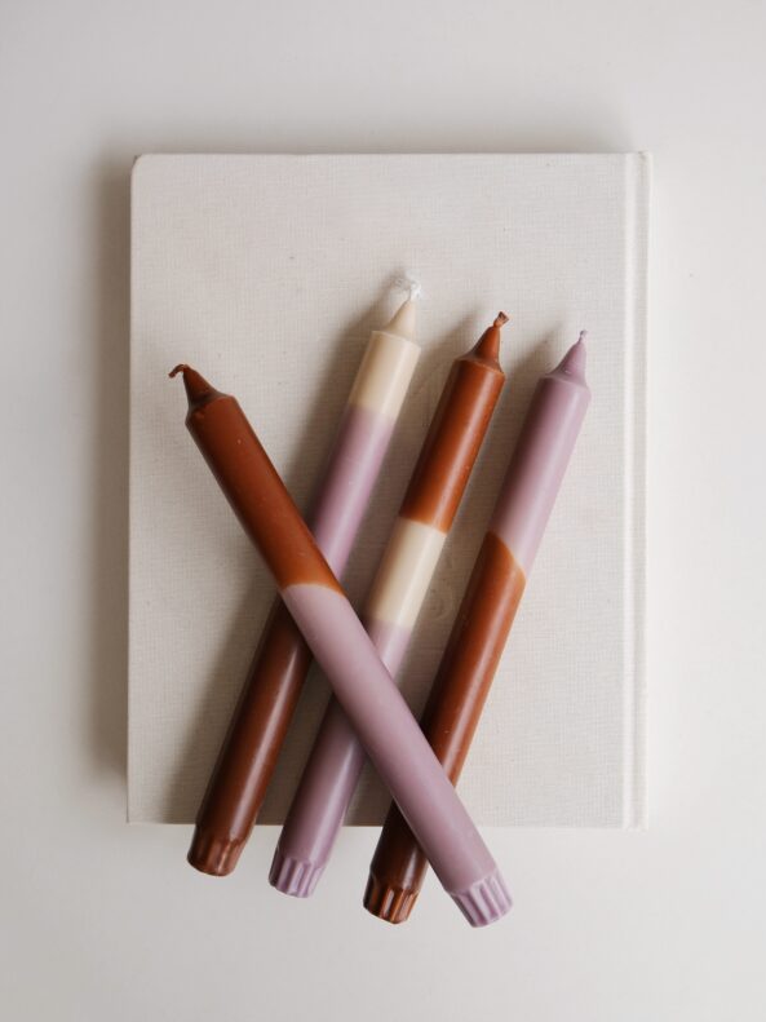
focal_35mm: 58
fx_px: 1712
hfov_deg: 25.2
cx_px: 385
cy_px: 499
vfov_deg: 33.2
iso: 250
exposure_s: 1/52
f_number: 2.8
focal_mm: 35
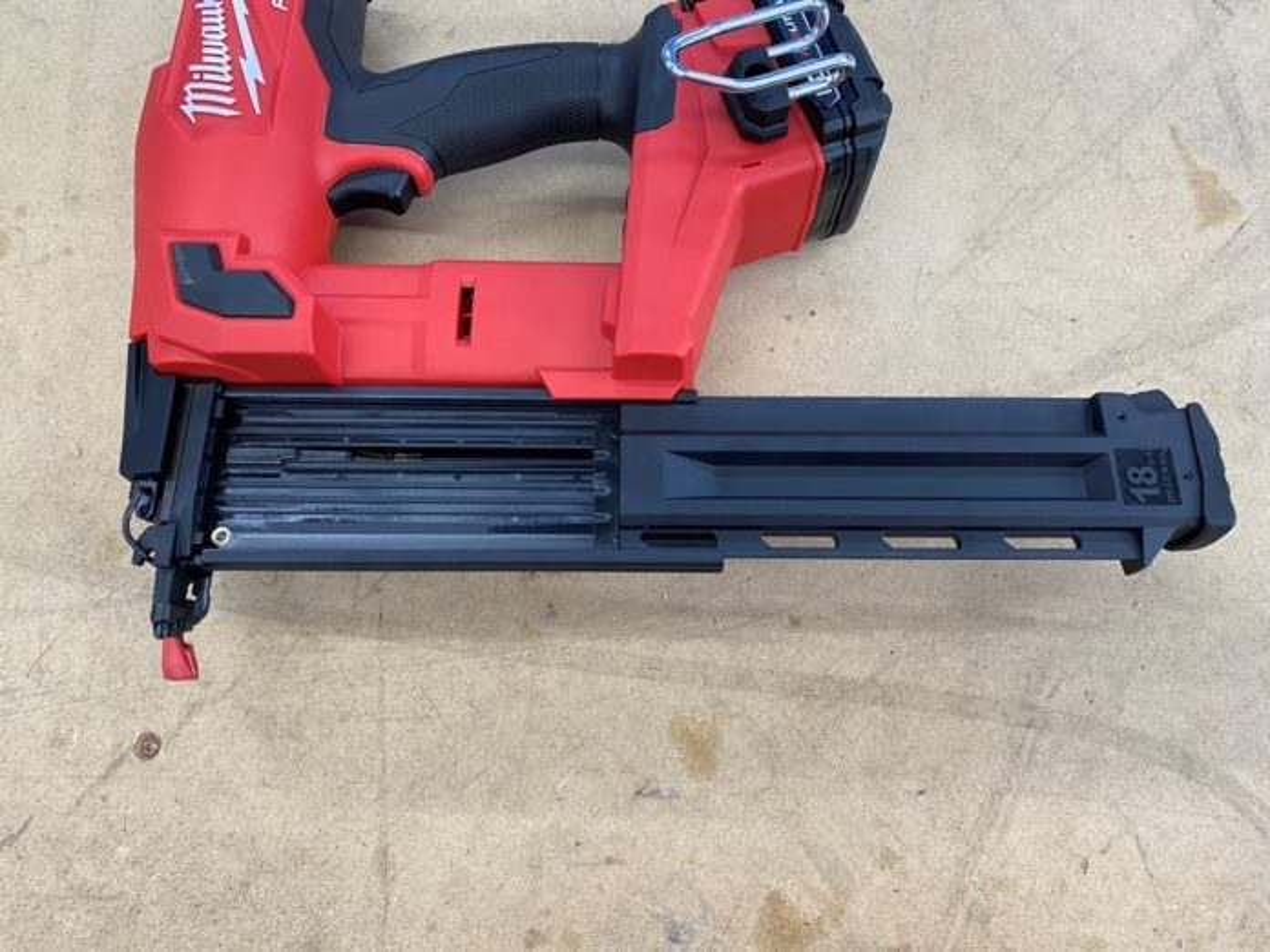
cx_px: 635
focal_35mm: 26
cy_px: 476
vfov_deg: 53.1
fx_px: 954
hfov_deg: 67.3
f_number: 1.8
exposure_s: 1/60
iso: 80
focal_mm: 4.25
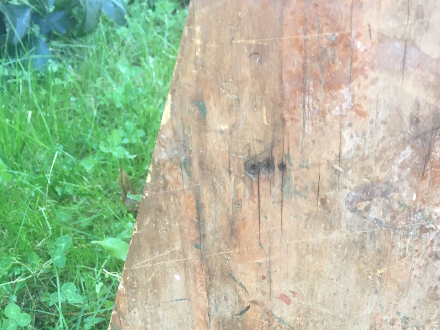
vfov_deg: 25.4
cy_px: 291
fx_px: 712
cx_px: 272
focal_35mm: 56
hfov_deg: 34.2
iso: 40
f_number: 2.2
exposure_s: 1/33
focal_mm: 4.15
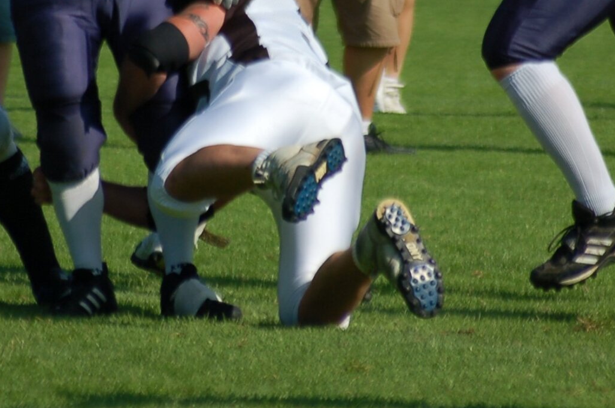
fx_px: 16440
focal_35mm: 964
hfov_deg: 2.1
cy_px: -26
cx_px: 299
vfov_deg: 1.4
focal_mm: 300
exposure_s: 1/1250
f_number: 5.6
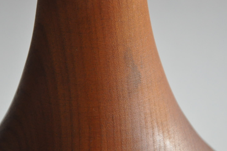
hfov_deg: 10.1
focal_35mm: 205
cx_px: 94
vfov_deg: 6.7
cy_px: 82
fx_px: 1290
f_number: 5.6
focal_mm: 105
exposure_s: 1/40
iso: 1600
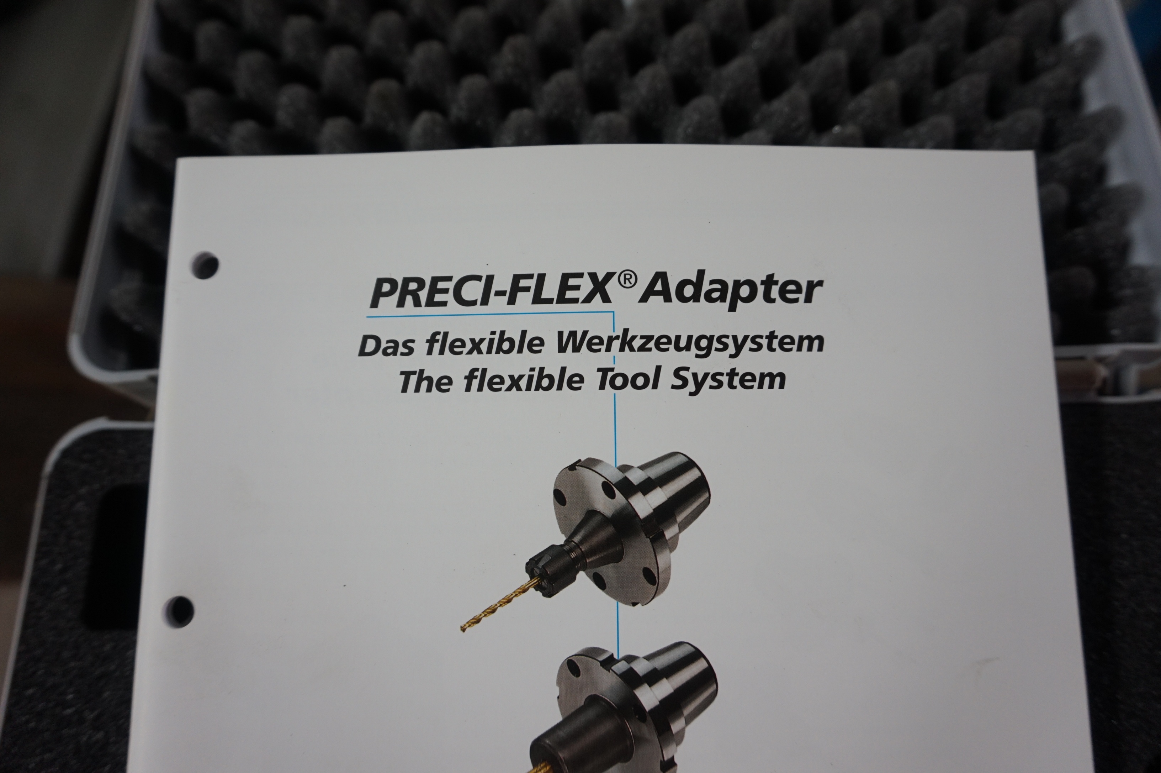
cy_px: 386
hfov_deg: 73.8
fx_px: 774
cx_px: 580
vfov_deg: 53.1
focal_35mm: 24
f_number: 4
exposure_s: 1/60
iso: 320
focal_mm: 16
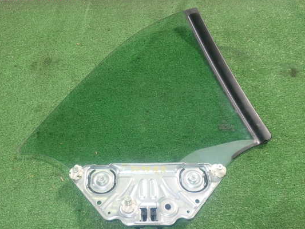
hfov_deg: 51.3
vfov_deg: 39.7
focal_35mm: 36
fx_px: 317
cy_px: 116
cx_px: 138
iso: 200
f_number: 2.4
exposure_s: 1/30
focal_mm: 5.79
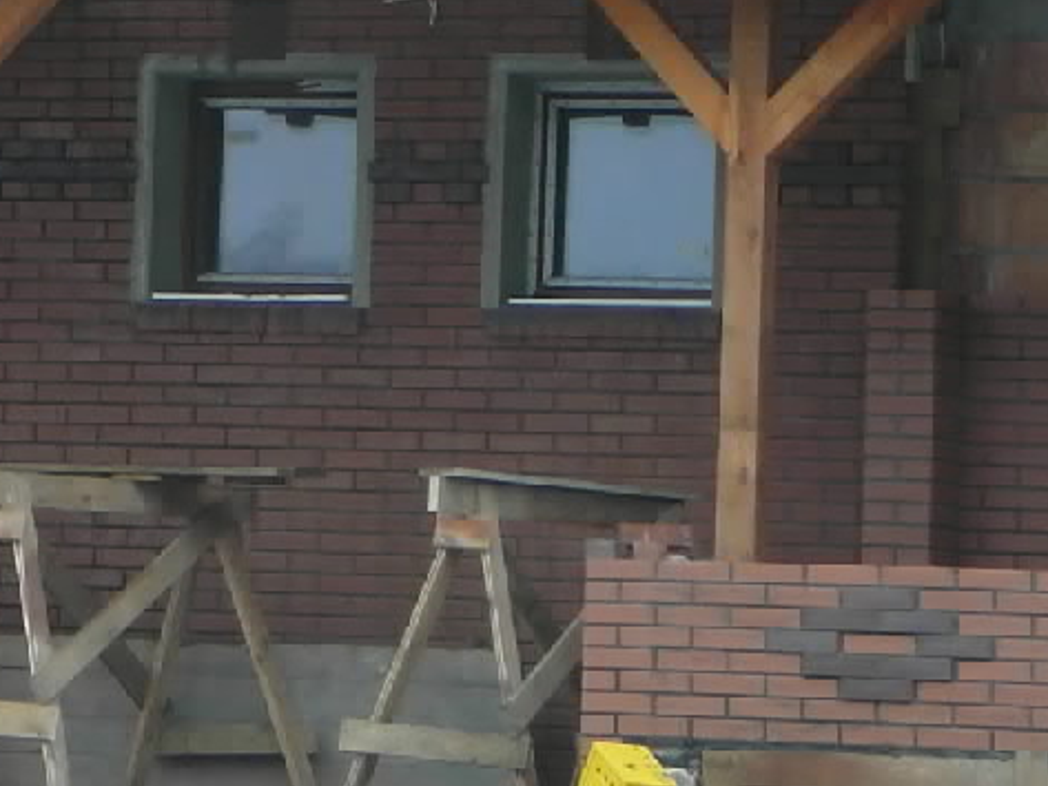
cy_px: -188
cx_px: -33
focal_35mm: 319
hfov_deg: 6.2
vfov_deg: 4.6
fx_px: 9660
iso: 100
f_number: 3.9
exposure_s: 1/30
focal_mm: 17.6
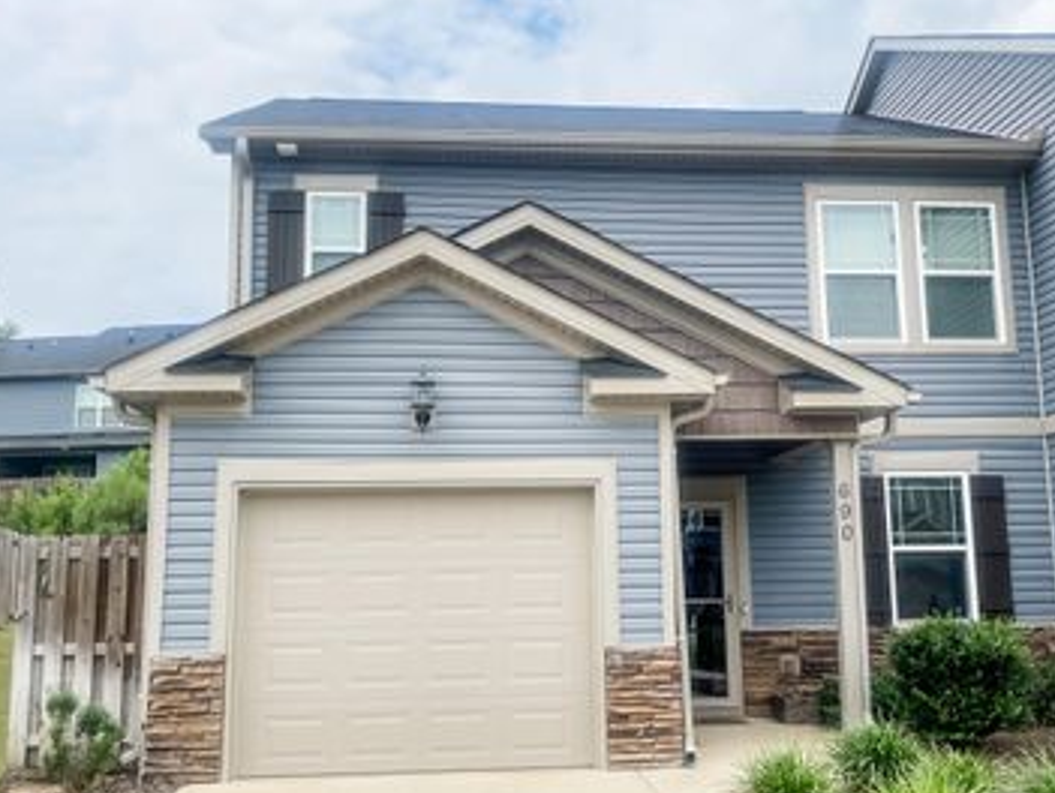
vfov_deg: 38.7
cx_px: 544
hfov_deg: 50.1
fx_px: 1129
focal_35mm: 37
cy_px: 389
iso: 32
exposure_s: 1/4700
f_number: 1.6
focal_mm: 5.1
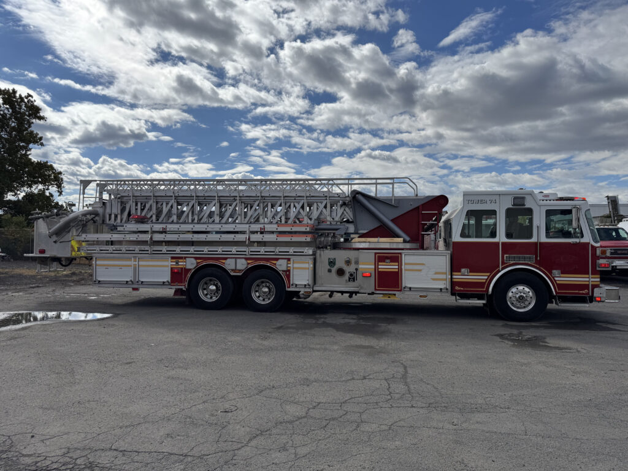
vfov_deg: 56.8
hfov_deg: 71.6
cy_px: 236
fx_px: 435
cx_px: 314
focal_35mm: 24
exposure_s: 1/12346
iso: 80
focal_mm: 6.76
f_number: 1.78
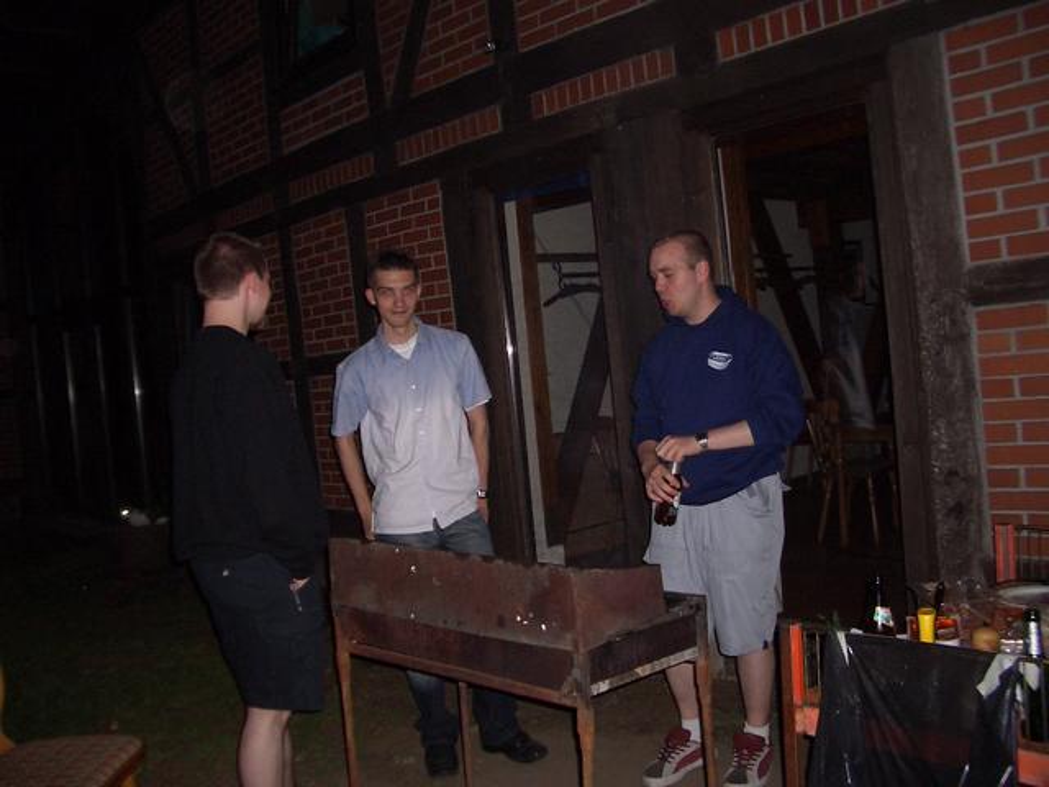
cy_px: 394
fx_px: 1061
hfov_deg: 52.6
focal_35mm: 35
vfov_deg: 40.7
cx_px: 524
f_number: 2.6
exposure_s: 1/40
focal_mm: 5.8
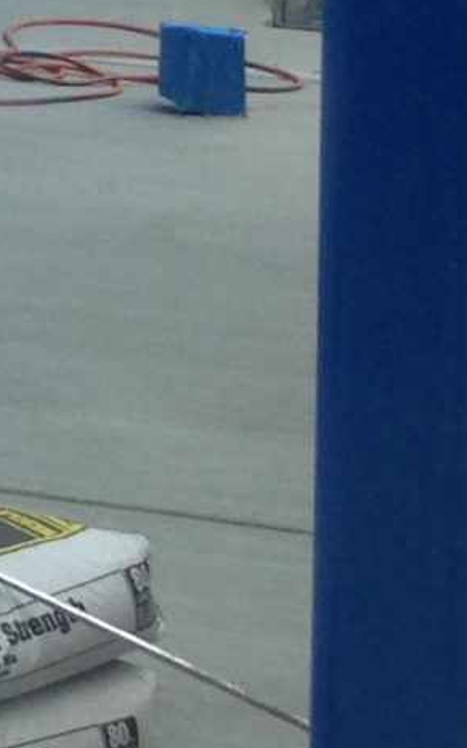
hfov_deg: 5.7
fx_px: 3912
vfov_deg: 10.2
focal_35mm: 192
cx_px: -1520
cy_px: -679
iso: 50
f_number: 2.4
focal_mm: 4.12
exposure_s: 1/742
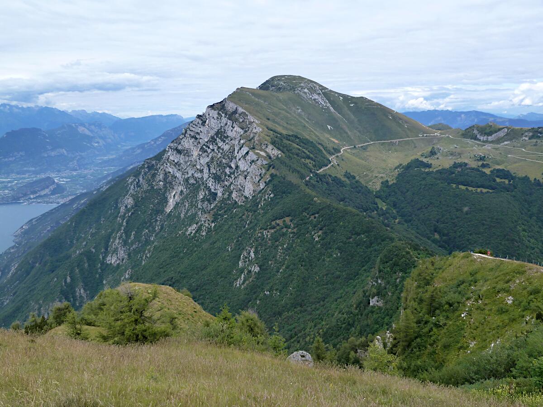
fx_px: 455
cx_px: 272
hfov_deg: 61.7
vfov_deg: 48.2
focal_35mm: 29
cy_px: 204
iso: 125
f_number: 4
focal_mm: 4.7
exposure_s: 1/500
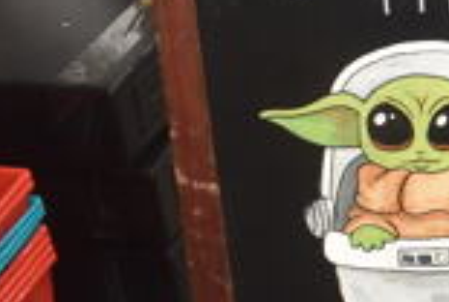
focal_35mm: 106
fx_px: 1325
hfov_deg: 16.7
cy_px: 203
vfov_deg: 13.0
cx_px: 756
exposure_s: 1/30
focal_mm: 18
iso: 1000
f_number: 3.5
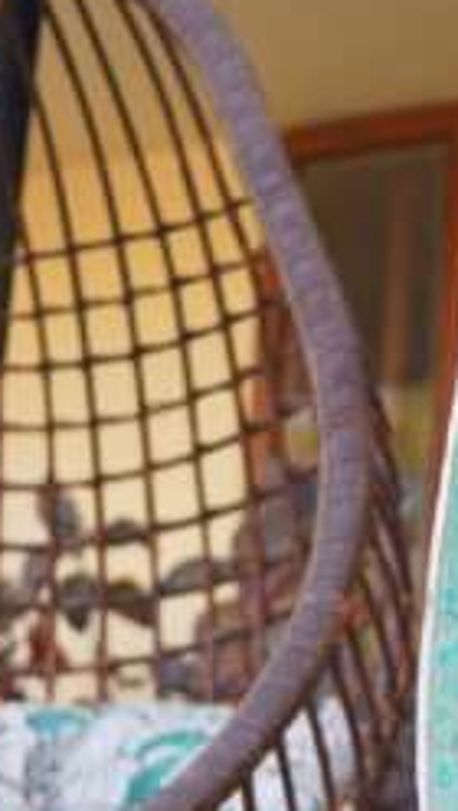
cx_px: 618
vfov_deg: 15.8
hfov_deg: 9.0
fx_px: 2864
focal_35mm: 133
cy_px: 804
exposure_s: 1/400
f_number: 1.4
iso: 100
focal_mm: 35
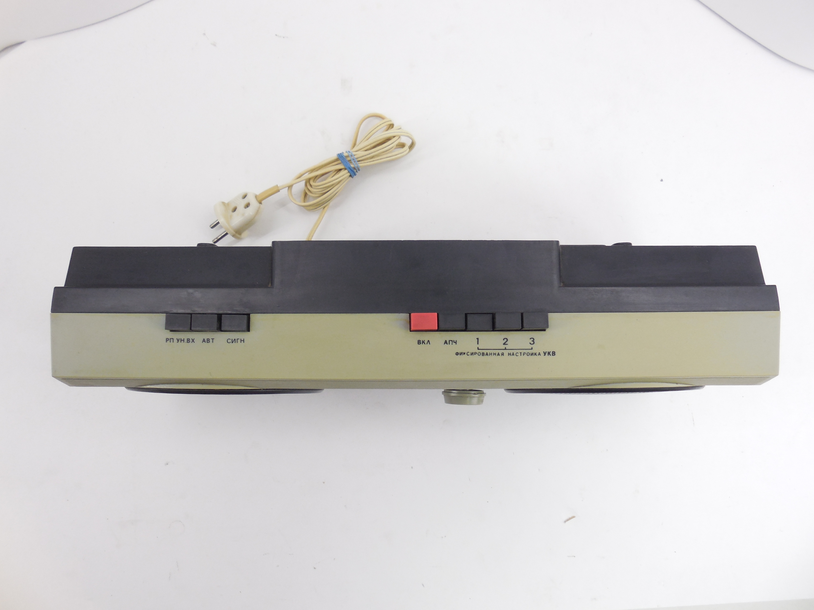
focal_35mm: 26
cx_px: 407
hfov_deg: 67.3
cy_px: 305
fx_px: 611
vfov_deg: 53.1
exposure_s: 1/30
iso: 180
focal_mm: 4.6
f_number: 3.5
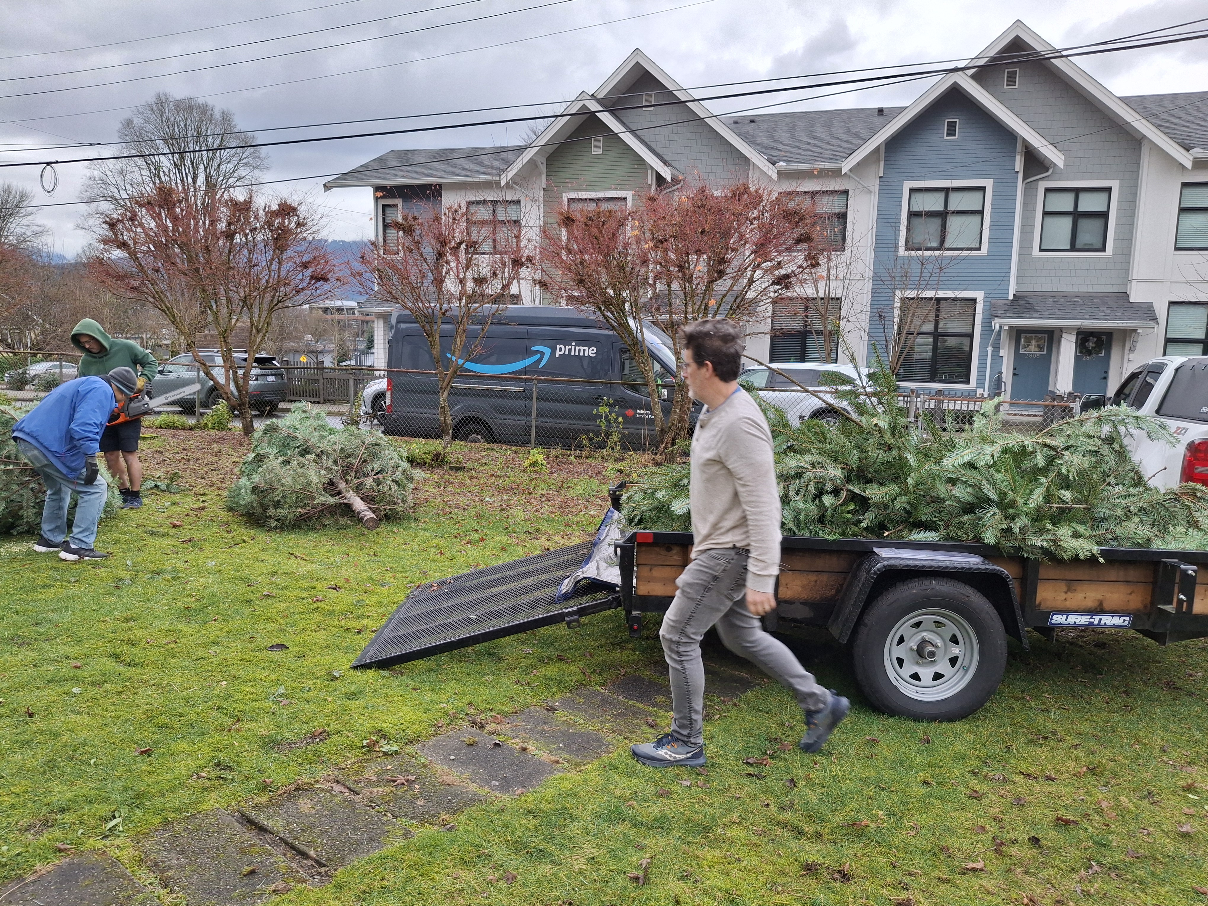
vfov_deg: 54.9
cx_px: 604
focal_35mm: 25
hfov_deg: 69.4
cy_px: 453
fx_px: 872
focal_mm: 4.69
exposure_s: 1/120
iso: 40
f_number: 1.8
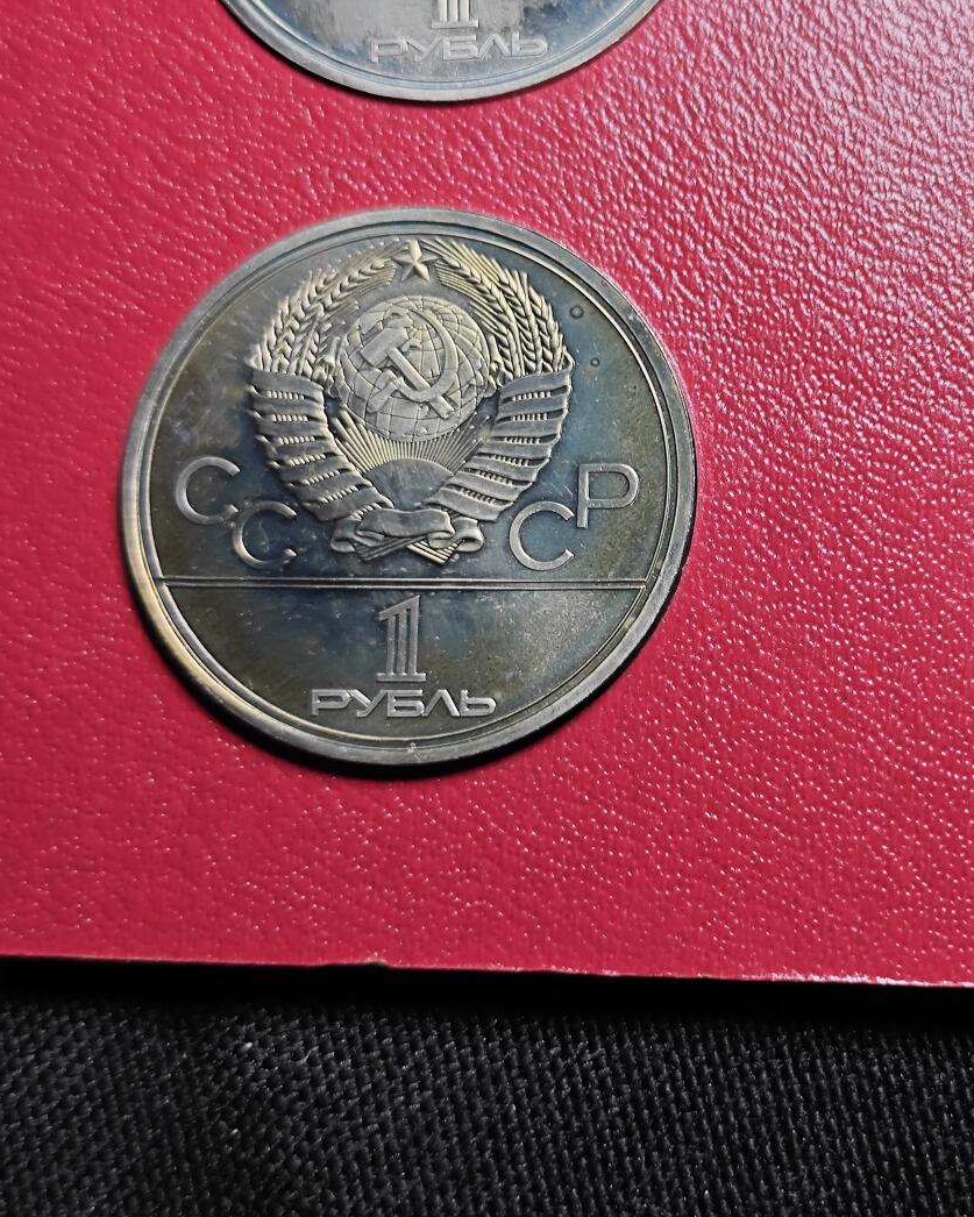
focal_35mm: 64
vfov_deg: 29.6
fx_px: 2306
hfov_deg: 23.4
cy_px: 608
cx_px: 808
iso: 80
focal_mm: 5.84
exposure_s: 1/100
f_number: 1.6
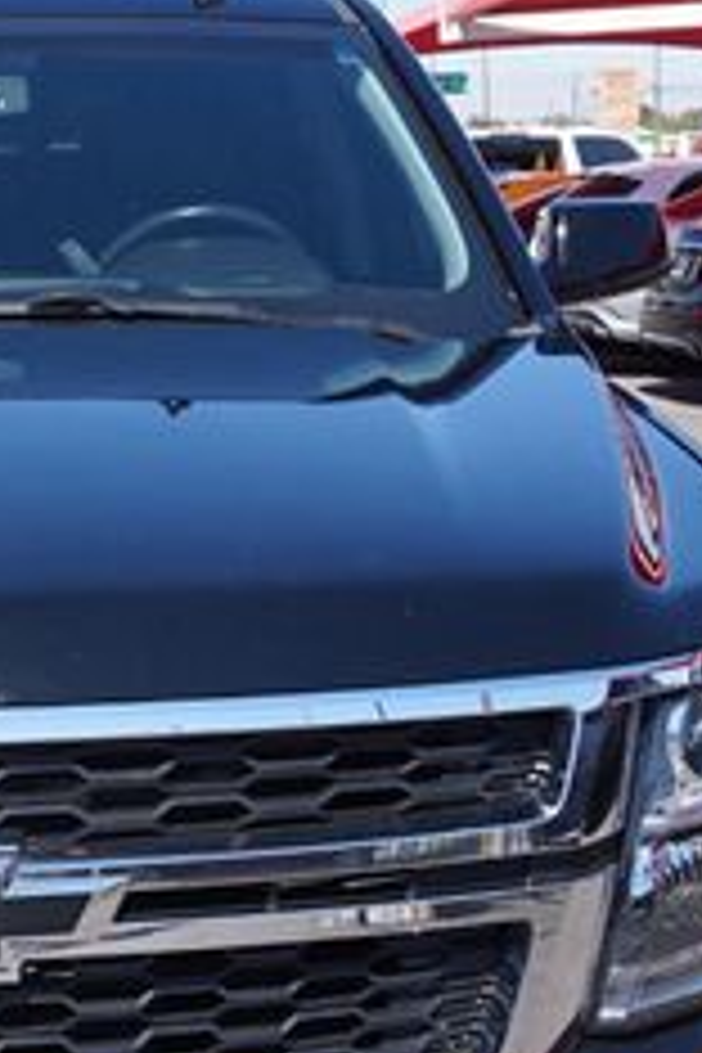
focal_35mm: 82
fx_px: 2398
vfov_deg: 24.5
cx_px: -171
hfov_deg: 15.9
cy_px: 783
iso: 100
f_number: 7.1
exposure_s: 1/250
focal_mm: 20
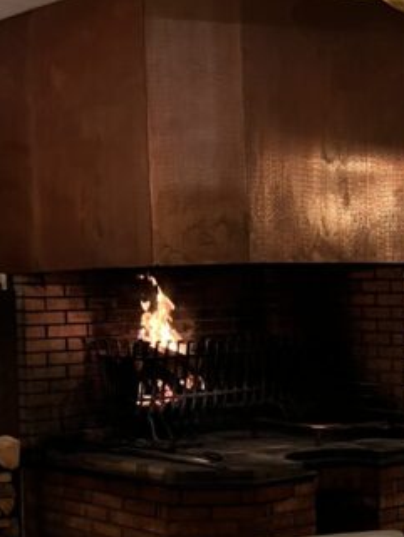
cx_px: 412
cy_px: 348
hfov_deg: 17.7
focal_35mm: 81
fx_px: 1260
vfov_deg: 24.0
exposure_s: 1/50
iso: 64
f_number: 1.5
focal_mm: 5.7
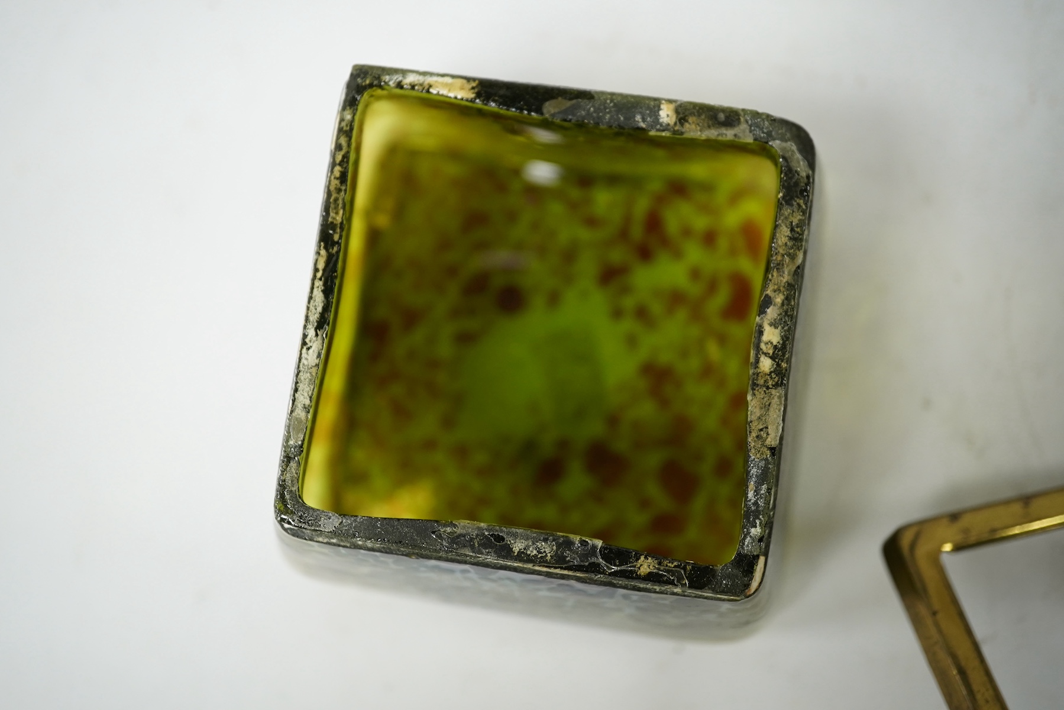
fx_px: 1330
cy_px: 355
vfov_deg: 29.9
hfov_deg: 43.6
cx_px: 532
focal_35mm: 45
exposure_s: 1/125
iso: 1250
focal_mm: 30
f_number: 5.6
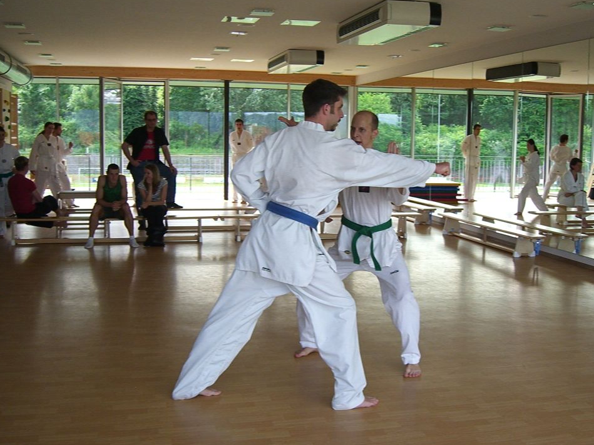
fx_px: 704
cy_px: 222
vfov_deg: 35.1
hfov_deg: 45.7
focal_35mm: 41
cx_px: 315
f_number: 2.8
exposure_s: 1/500
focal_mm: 7.9
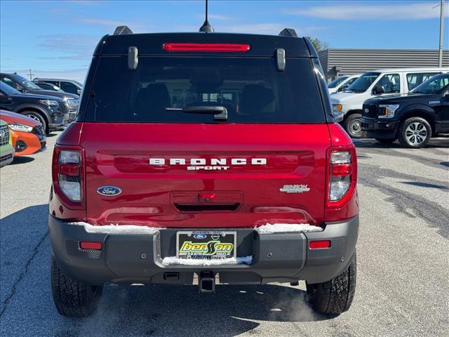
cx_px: 224
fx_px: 623
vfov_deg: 30.3
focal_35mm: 48
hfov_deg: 39.7
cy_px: 168
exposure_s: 1/1923
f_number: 1.78
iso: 64
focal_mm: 6.76
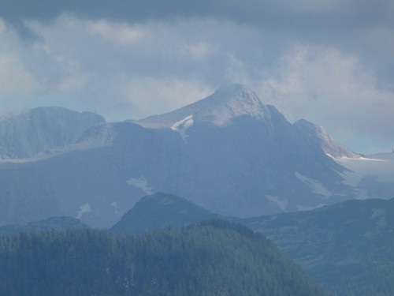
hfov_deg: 4.7
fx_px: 4815
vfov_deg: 3.5
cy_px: 148
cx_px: 197
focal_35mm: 423
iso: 100
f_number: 5.9
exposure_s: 1/500
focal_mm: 68.8
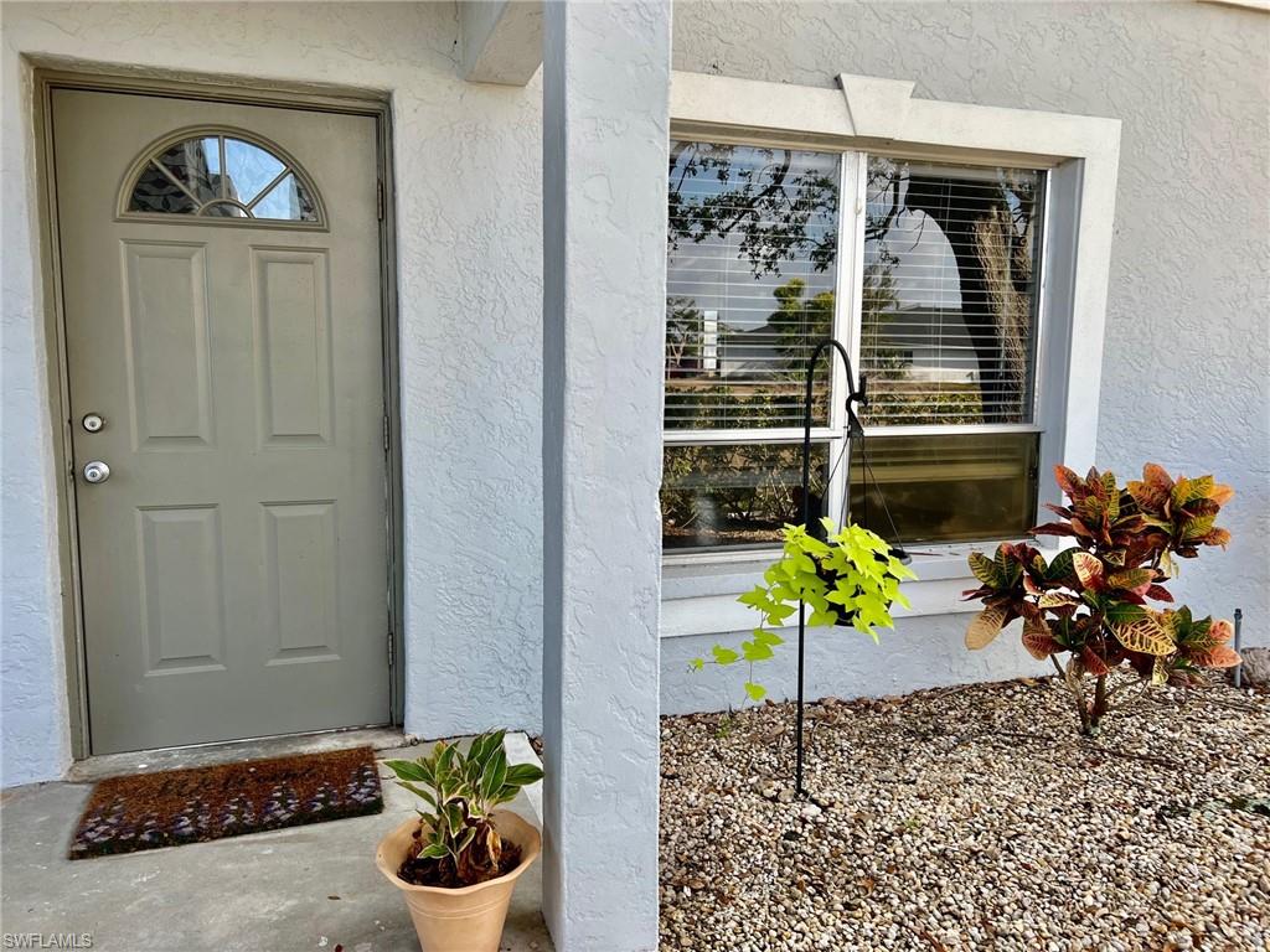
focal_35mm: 26
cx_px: 635
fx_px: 954
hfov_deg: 67.3
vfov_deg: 53.1
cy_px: 476
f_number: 1.5
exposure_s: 1/569
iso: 50
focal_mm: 5.7
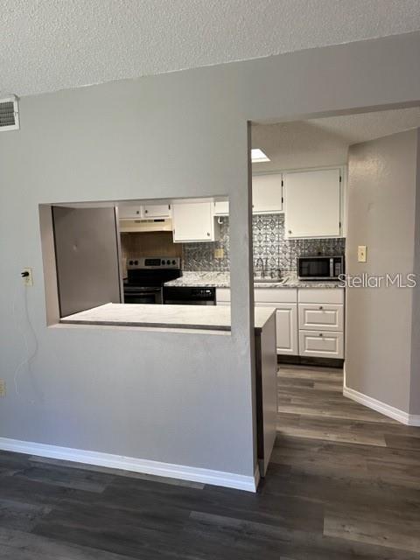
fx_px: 388
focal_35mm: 24
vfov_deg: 71.6
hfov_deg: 56.8
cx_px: 210
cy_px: 280
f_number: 1.78
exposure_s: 1/120
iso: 160
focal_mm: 6.86
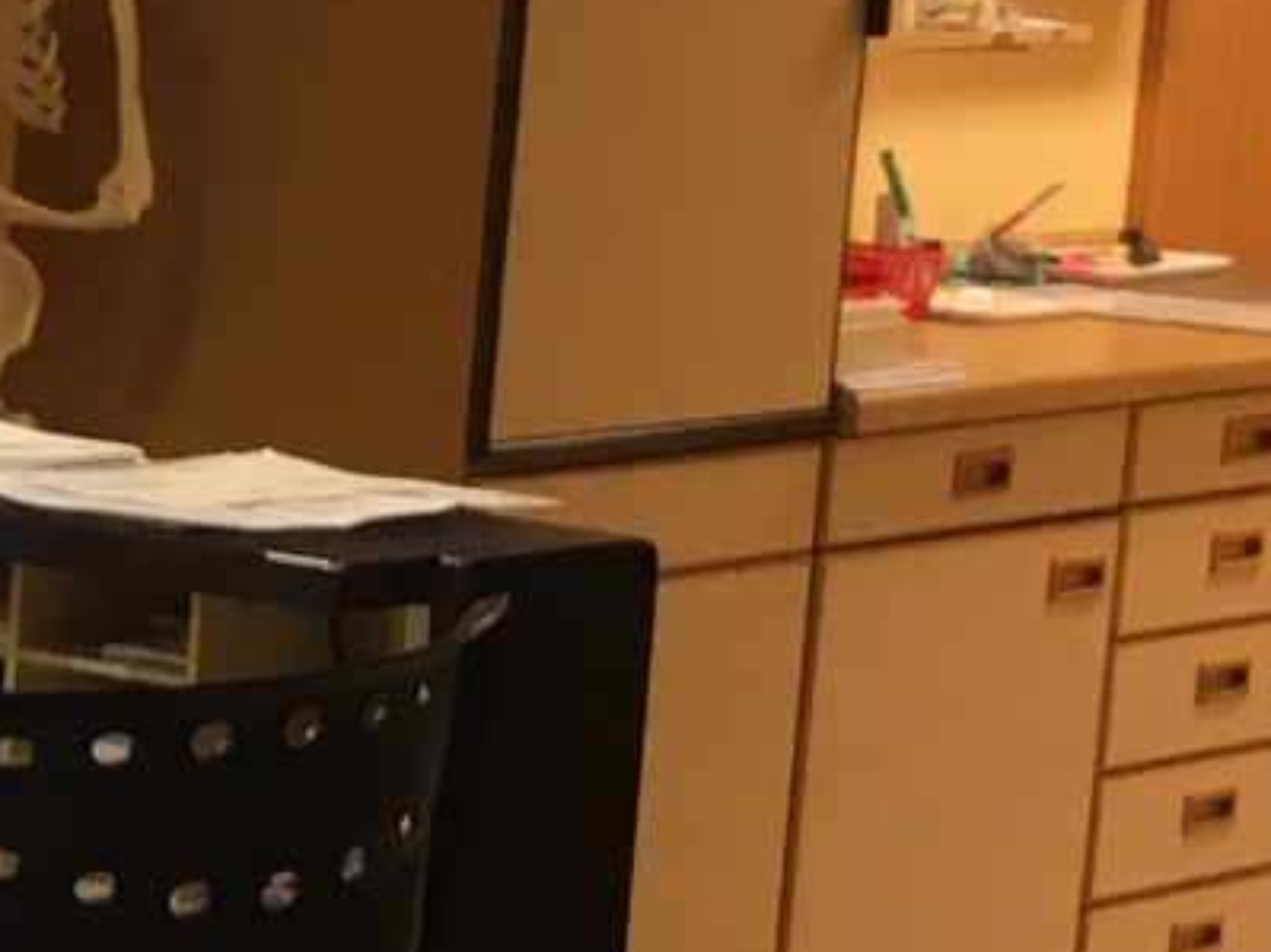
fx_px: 5469
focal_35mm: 149
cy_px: 643
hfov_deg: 11.7
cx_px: -1405
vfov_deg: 9.9
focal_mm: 4.15
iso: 64
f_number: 2.2
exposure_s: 1/33
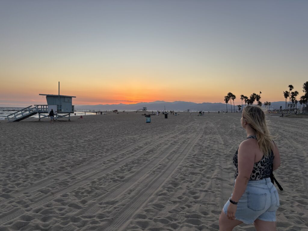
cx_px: 154
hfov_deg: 67.3
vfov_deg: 53.1
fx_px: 231
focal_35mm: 26
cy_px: 116
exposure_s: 1/611
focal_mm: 5.96
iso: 50
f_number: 1.6
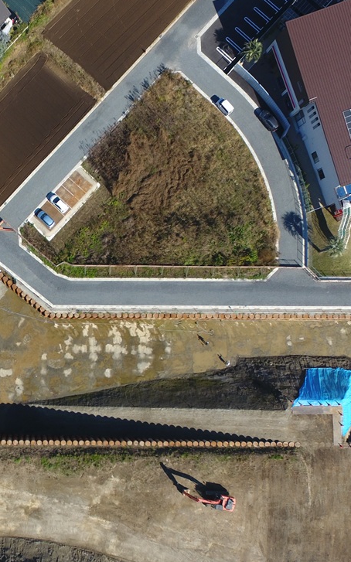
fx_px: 536
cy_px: 343
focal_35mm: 35
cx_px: 17
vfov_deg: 54.8
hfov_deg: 33.7
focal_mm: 3.61
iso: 100
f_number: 2.8
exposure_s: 1/571
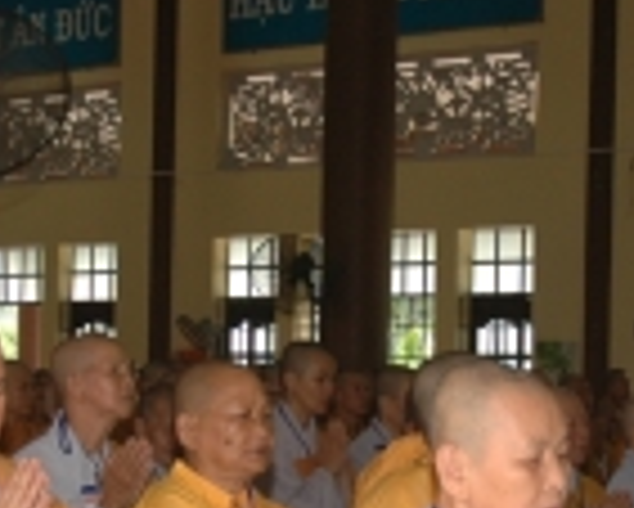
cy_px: 434
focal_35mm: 115
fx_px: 2159
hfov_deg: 16.7
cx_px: 310
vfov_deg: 13.3
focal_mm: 18
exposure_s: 1/60
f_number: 4
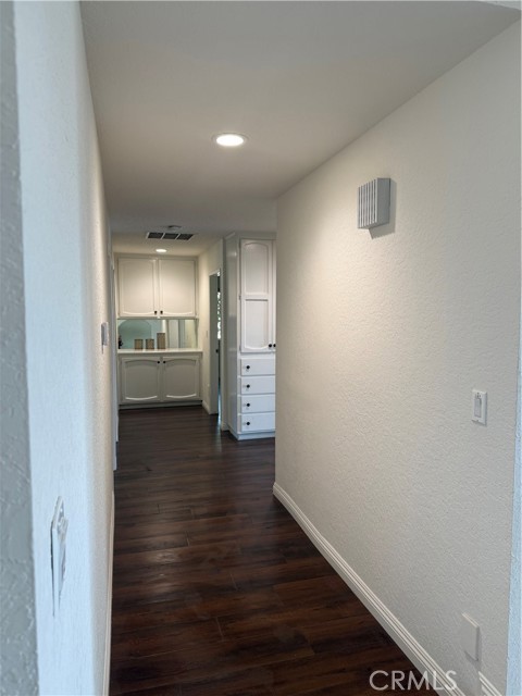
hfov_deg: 56.8
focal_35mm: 24
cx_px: 261
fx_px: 483
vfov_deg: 71.6
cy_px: 348
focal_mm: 6.76
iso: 125
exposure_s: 1/120
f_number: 1.78
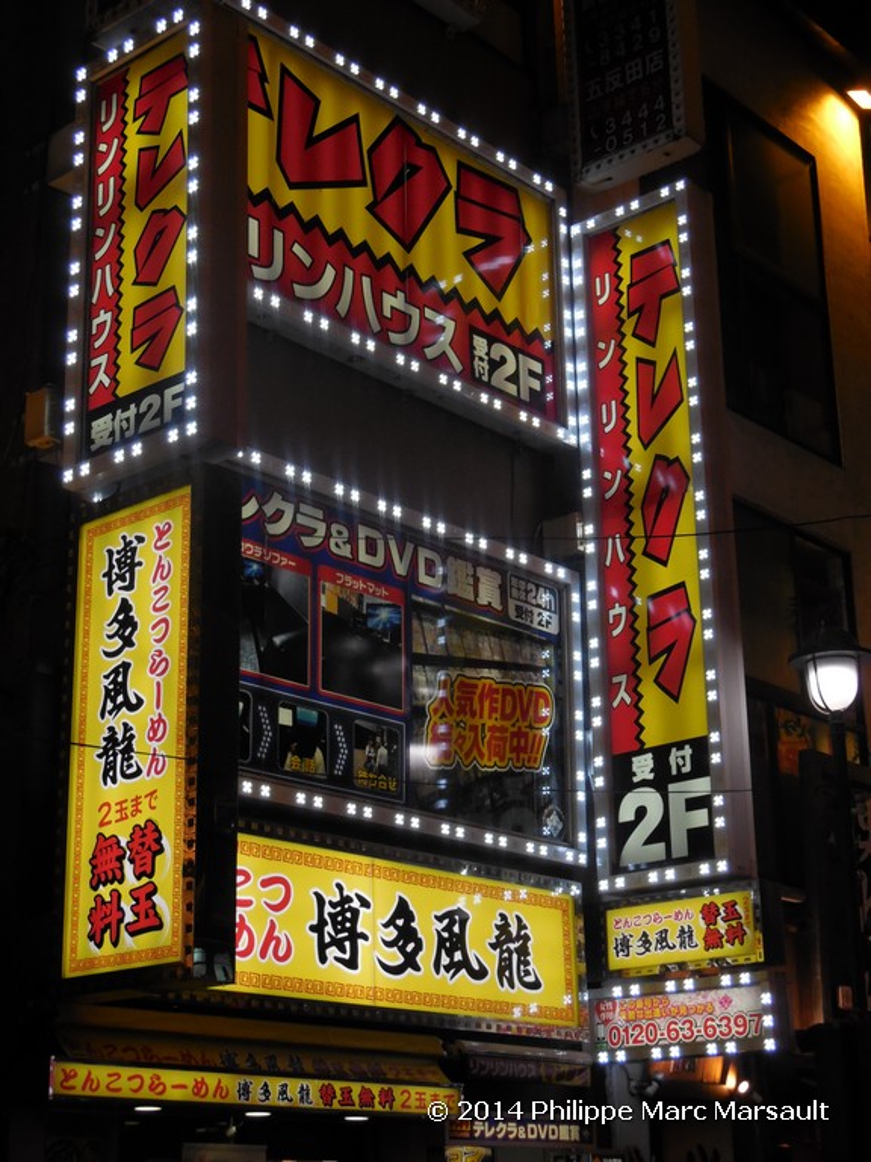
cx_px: 436
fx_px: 2214
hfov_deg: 22.3
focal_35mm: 66
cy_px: 581
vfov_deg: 29.4
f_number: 4.2
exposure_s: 1/250
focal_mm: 10.9
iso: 400
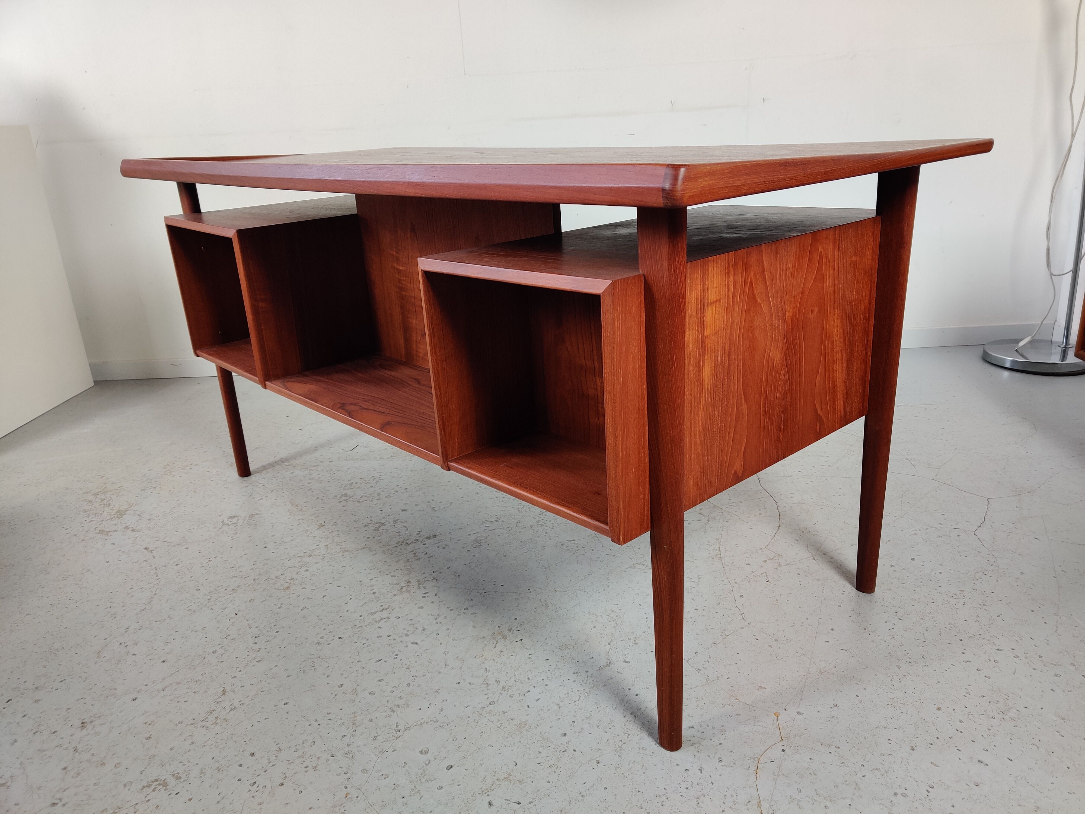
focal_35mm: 27
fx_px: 846
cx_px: 542
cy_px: 407
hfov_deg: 65.3
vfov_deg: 51.4
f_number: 1.65
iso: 160
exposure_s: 1/100
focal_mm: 4.75
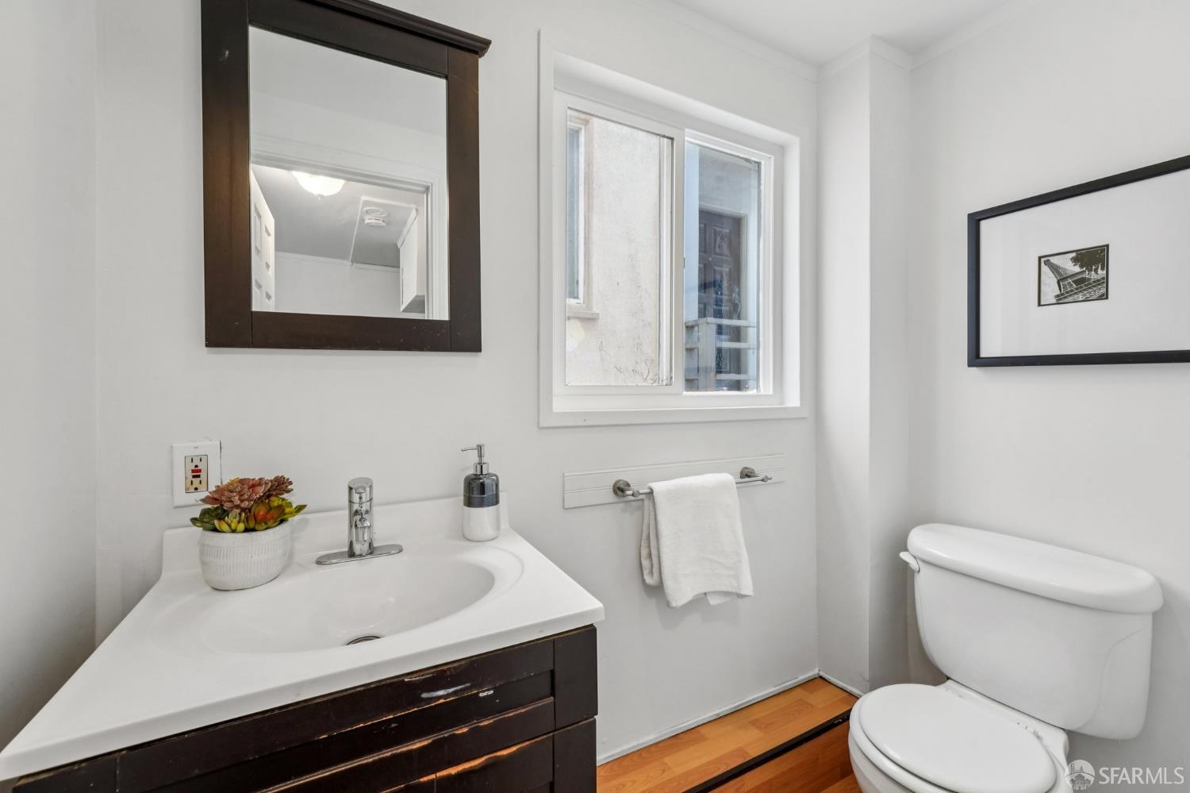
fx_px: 463
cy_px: 396
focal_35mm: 14
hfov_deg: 104.3
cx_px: 595
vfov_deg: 81.2
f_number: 8
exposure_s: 1/50
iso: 640
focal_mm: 14
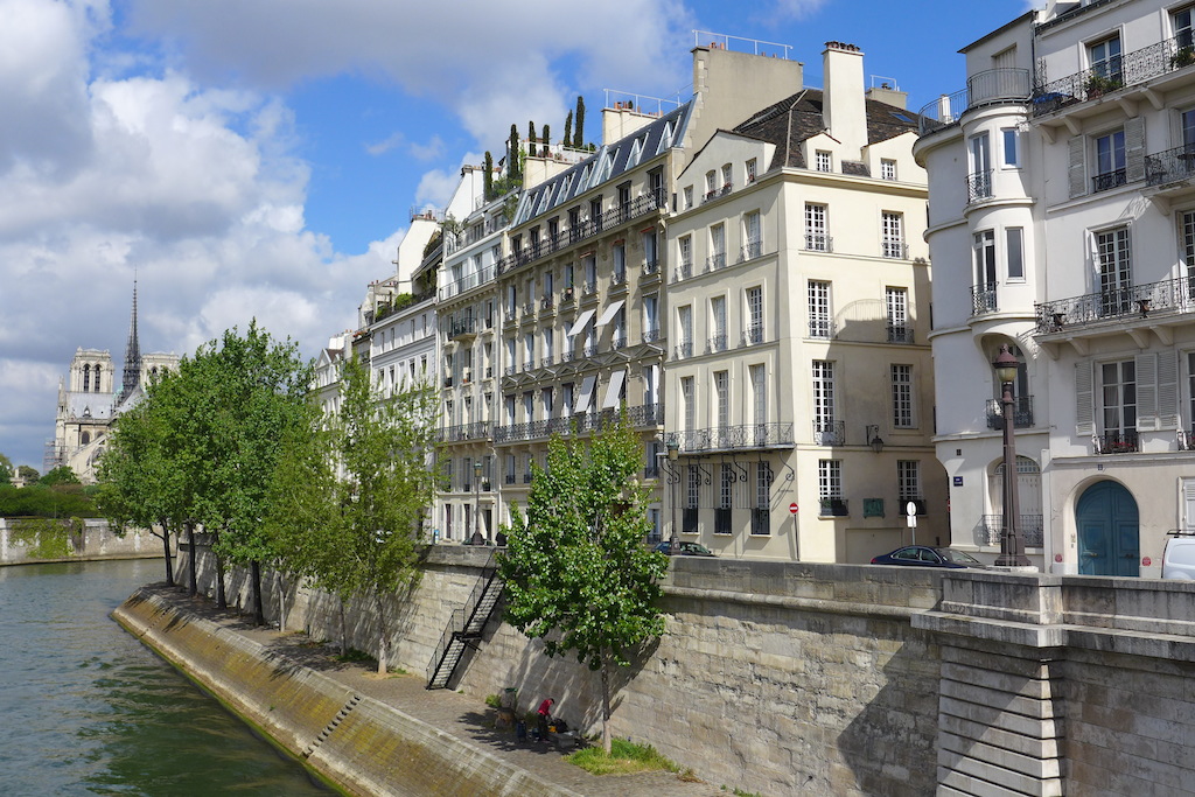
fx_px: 1162
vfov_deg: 37.9
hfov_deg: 54.4
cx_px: 598
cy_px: 398
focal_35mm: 35
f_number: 3.2
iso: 80
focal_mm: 6.9
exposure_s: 1/2000
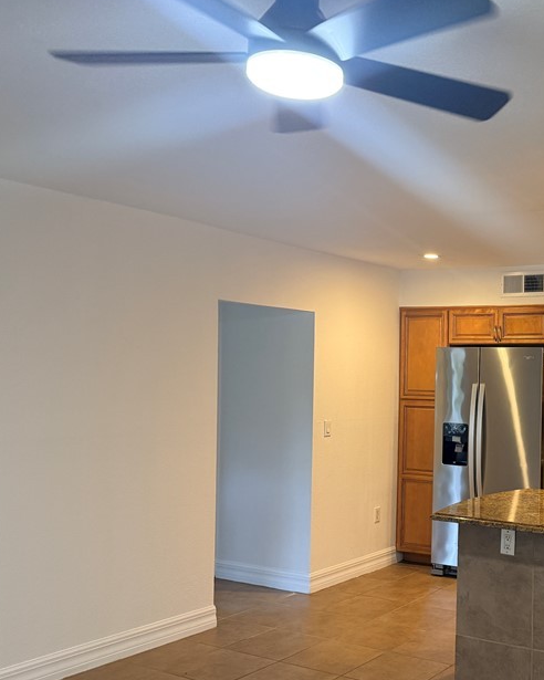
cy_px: 379
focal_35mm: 39
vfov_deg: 46.8
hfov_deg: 36.0
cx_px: 488
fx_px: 785
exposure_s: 1/120
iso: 250
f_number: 1.78
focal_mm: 6.76
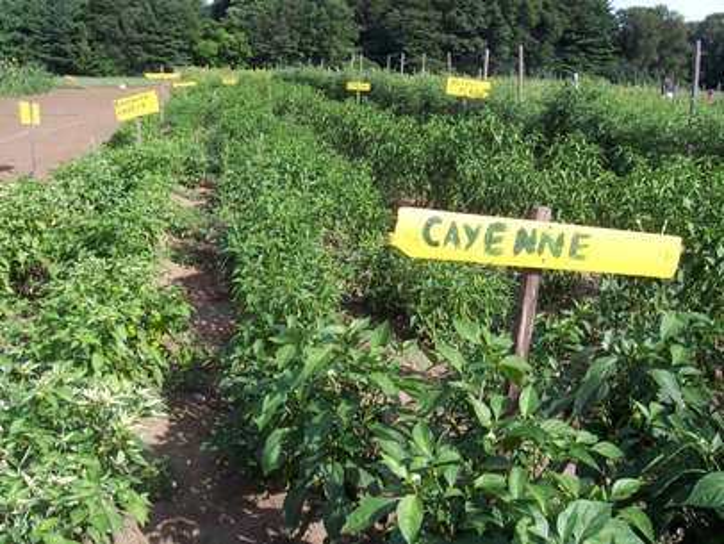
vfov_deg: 38.7
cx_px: 362
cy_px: 272
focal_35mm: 37
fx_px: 774
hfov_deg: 50.1
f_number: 5.6
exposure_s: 1/250
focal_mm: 5.6
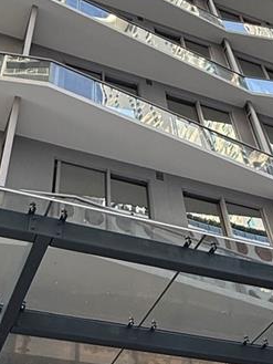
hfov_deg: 28.5
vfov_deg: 37.4
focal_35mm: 51
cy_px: 159
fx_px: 536
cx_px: 157
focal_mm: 2.22
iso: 125
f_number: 2.2
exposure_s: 1/120
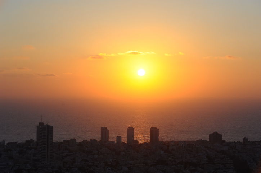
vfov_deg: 13.7
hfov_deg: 20.4
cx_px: 130
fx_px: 724
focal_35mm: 100
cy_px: 86
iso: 400
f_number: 6.3
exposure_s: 1/1600
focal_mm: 100
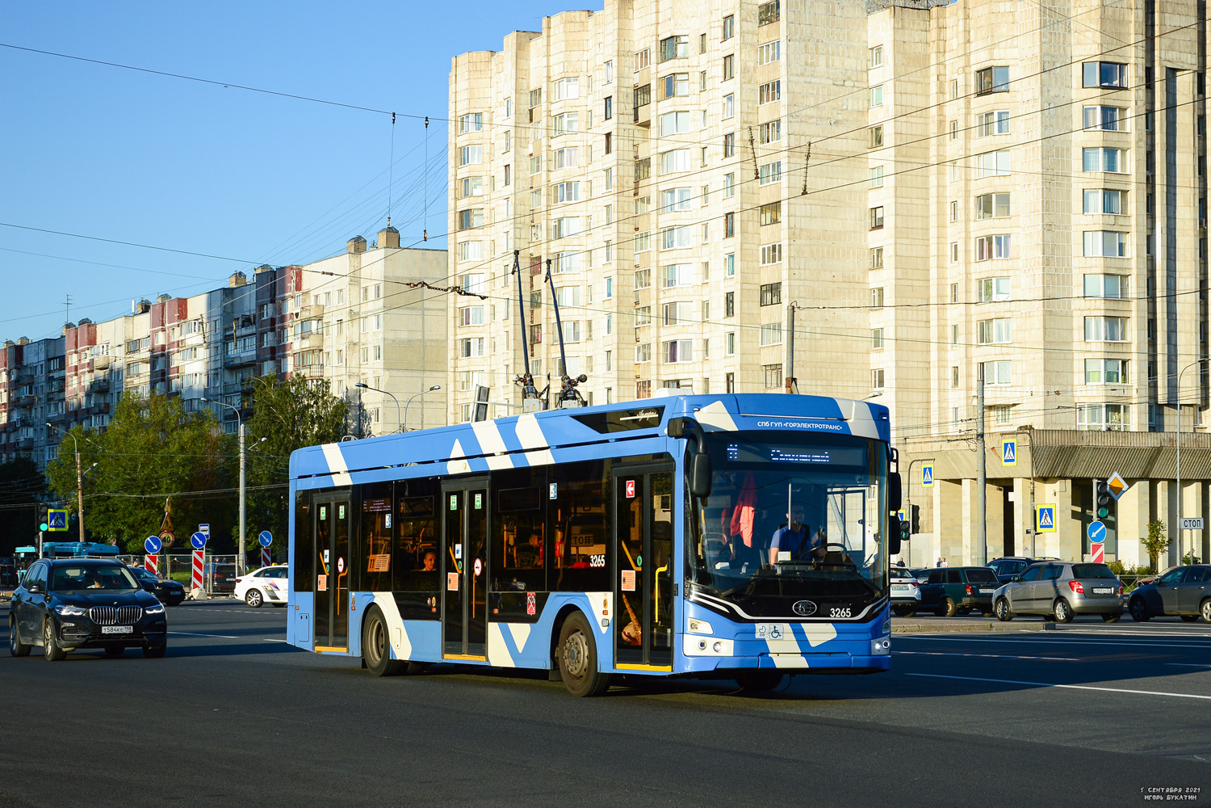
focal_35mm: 68
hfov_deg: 29.9
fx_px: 2270
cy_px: 404
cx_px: 606
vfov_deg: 20.2
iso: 200
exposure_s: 1/800
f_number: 6.3
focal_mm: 45
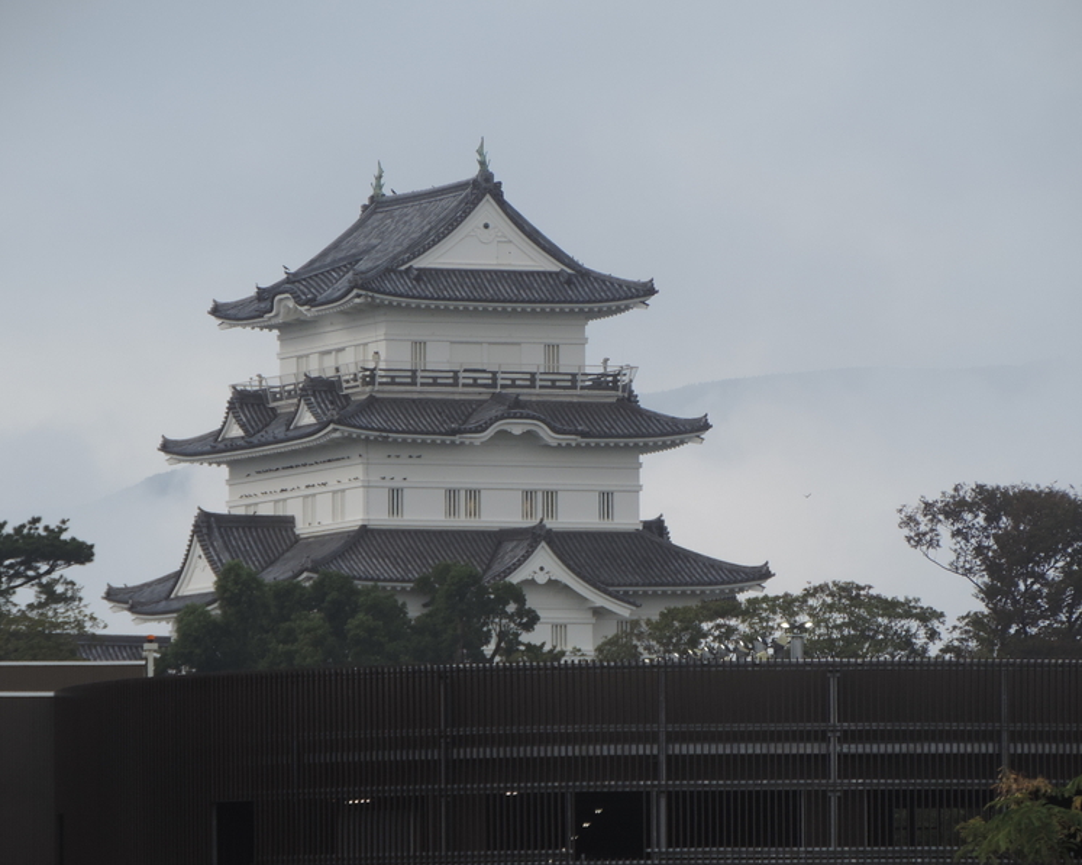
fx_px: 11716
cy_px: 433
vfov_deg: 4.2
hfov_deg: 5.3
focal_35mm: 366
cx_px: 562
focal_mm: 62.4
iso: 80
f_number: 4.8
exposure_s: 1/250
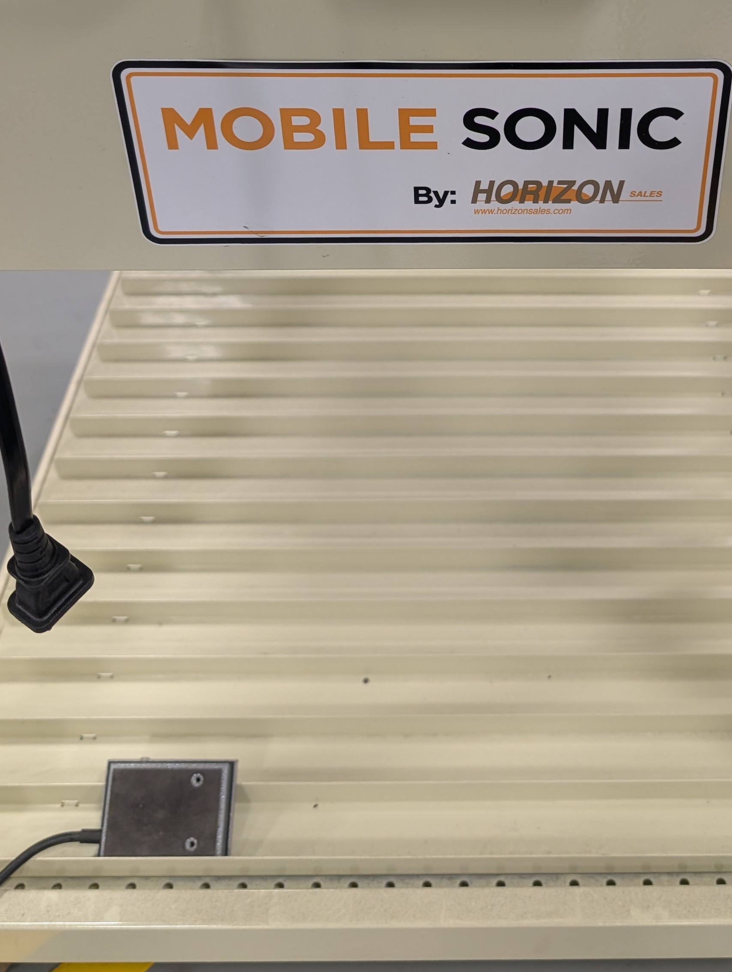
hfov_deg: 33.4
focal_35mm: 43
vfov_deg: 41.1
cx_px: 486
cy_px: 140
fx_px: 1209
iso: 185
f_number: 1.68
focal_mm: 6.9
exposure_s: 1/133
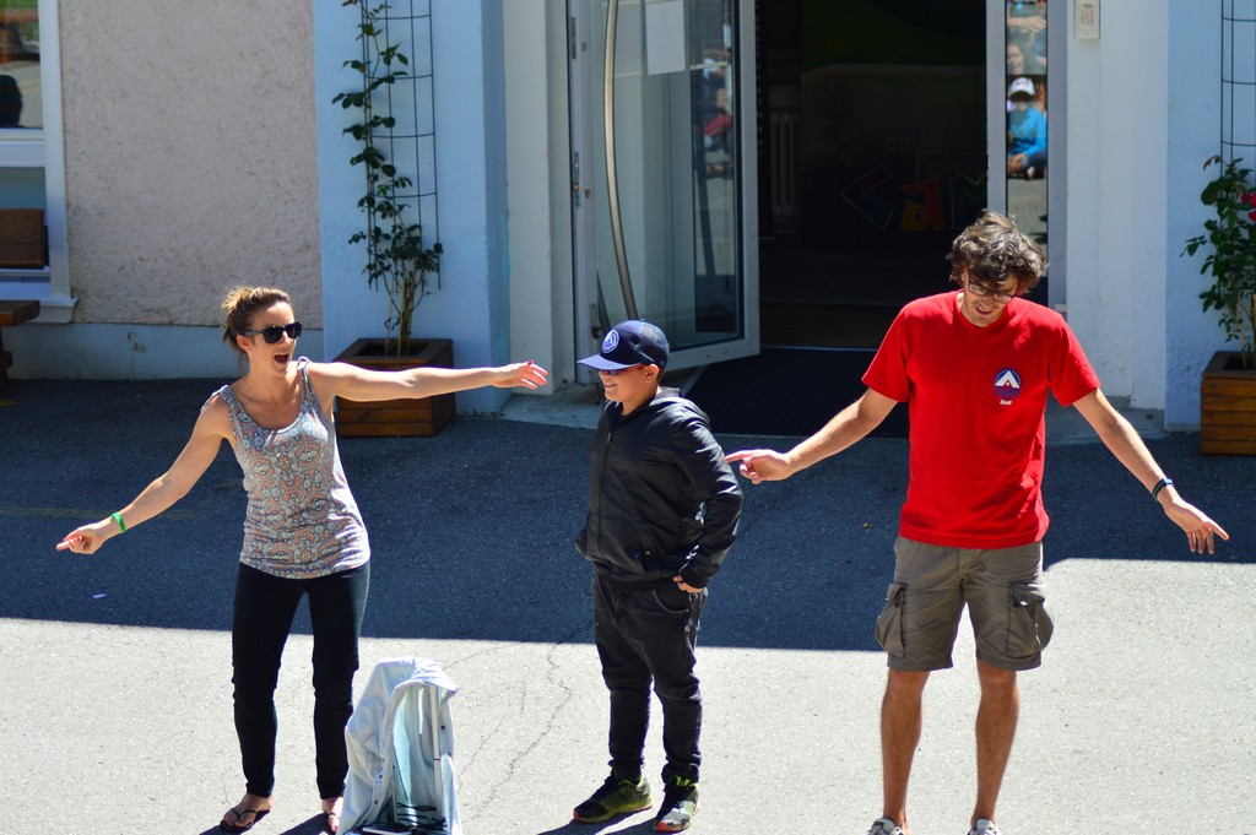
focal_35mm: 105
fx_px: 3660
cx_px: 628
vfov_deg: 13.0
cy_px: 418
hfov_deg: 19.5
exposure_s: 1/1000
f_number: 4
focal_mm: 70
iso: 280
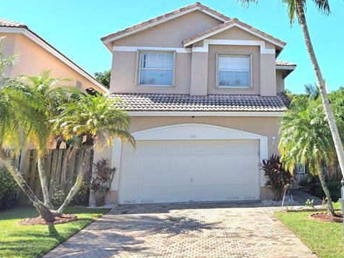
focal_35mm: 39
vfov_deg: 36.2
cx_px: 260
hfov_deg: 46.1
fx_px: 388
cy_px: 75
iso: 25
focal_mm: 5.4
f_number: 1.8
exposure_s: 1/1667
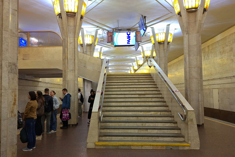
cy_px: 82
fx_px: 183
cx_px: 110
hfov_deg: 65.4
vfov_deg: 46.4
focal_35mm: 28
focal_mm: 5.54
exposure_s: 1/50
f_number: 1.8
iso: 80
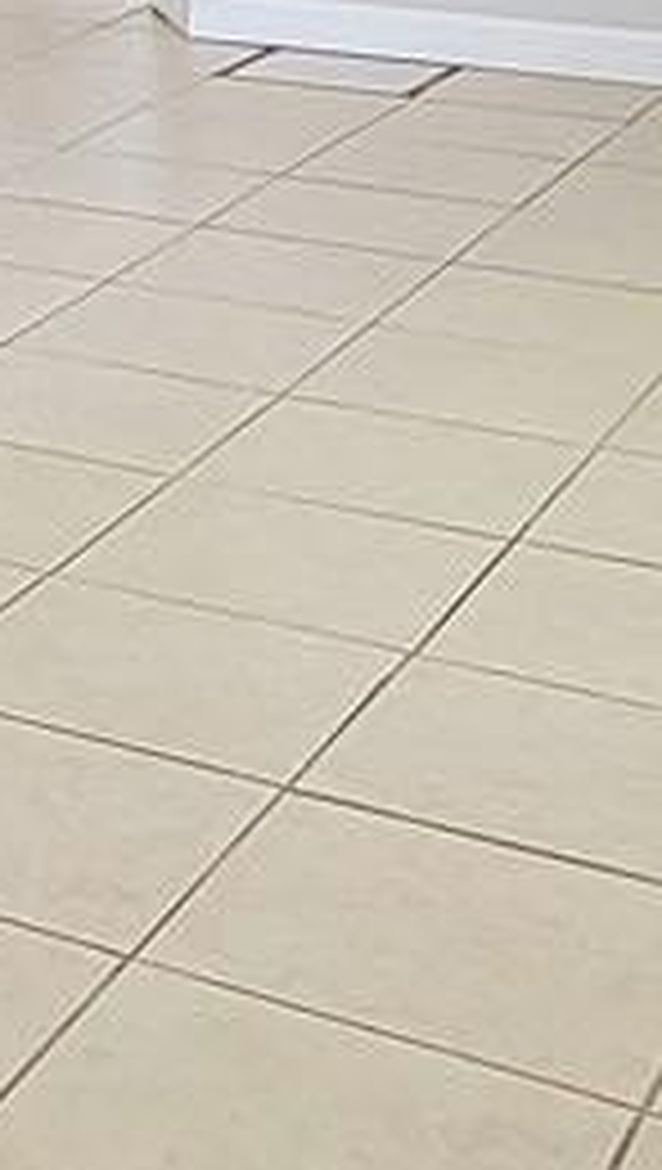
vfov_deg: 22.3
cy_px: -274
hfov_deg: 12.1
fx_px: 2704
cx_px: -743
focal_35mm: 87
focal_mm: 2.2
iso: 125
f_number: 2.2
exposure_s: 1/60.2
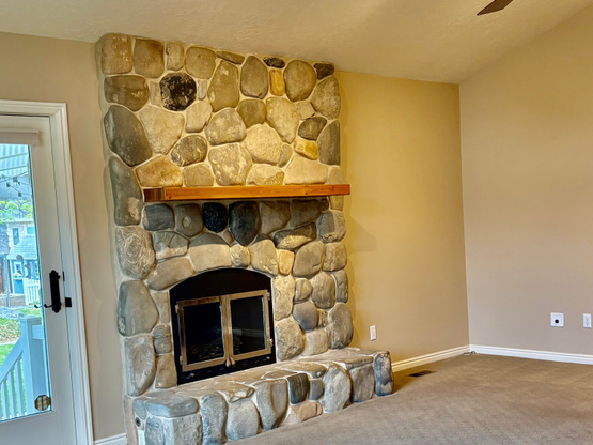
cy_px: 281
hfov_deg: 39.7
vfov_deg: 30.1
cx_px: 302
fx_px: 822
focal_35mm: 48
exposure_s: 1/149
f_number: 1.6
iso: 125
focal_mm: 5.96
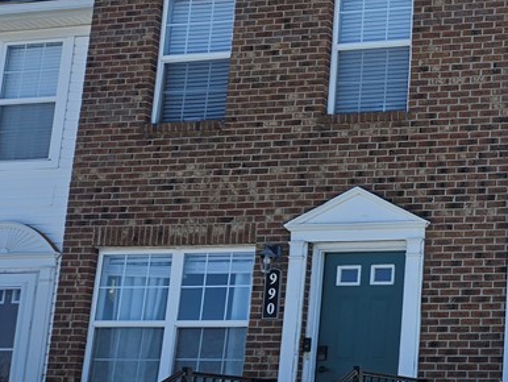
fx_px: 896
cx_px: 648
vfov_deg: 23.8
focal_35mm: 61
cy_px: 288
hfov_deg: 27.0
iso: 25
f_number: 1.8
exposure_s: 1/2192
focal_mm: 5.4
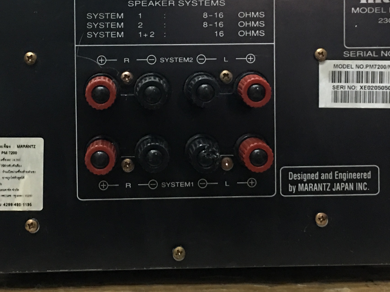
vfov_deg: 21.1
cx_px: 172
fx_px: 777
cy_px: 77
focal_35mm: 69
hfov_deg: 28.1
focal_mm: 4.15
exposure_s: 1/8
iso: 100
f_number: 2.2
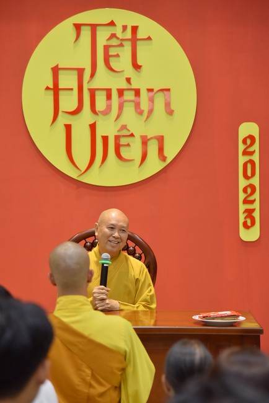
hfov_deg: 11.4
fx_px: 1343
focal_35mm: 120
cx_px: 134
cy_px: 202
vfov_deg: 17.1
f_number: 4.5
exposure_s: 1/100
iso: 800
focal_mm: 120
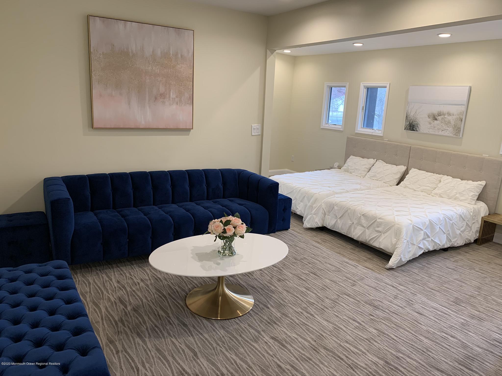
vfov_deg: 53.1
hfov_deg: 67.3
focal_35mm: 26
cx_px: 251
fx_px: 377
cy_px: 188
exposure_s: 1/60
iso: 80
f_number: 1.8
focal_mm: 4.25
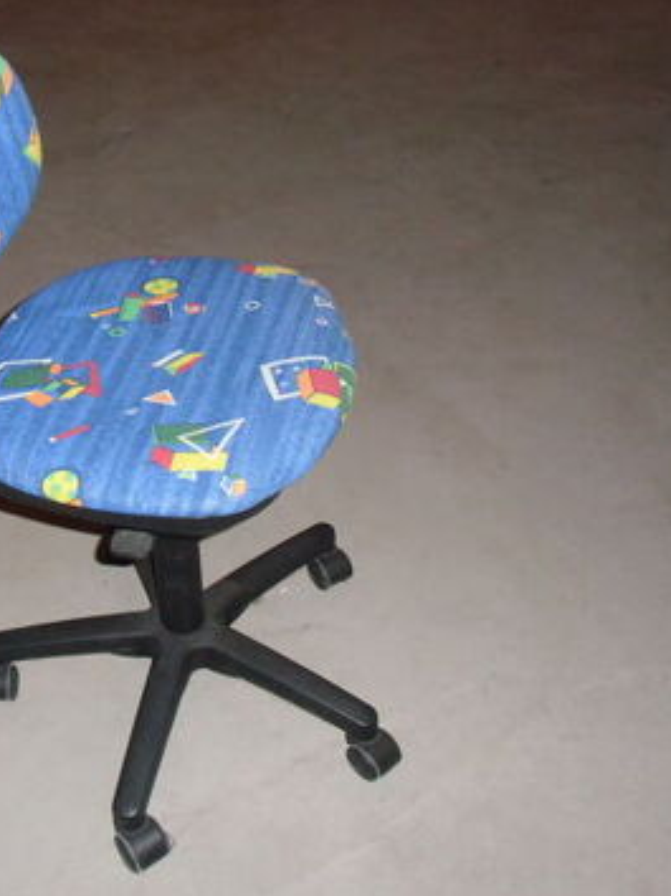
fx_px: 983
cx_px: 132
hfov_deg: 36.4
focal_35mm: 38
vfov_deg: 49.0
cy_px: 448
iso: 400
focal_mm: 4.87
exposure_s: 1/60
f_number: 3.3
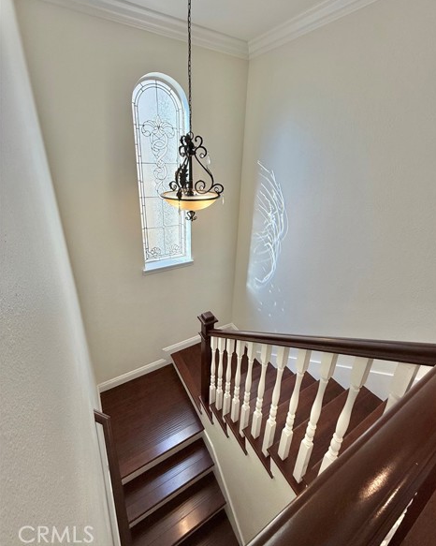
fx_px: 242
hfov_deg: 84.0
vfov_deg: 96.6
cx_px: 224
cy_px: 248
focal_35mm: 15
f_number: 2.2
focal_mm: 2.22
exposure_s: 1/166
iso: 64
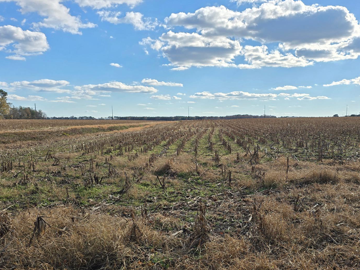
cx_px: 218
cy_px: 174
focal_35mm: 34
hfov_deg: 53.5
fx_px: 354
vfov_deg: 41.4
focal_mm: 6.3
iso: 12
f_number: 1.7
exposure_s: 1/1269
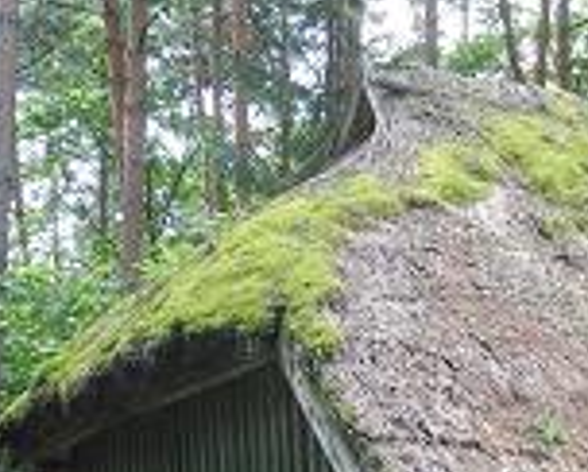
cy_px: 712
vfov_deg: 9.2
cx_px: 913
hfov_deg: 11.2
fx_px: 2858
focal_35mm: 164
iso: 100
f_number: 3.5
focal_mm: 10.7
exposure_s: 1/50
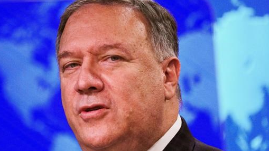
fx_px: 3815
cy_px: 98
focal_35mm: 535
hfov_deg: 4.0
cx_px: 116
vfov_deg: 2.3
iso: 12800
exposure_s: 1/320
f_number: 5.6
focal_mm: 400
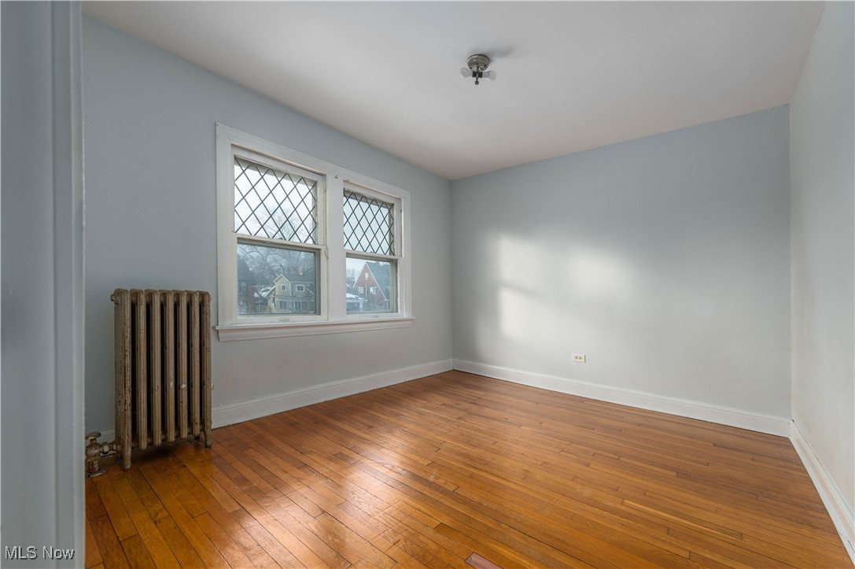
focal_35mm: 14
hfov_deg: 104.3
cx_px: 428
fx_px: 332
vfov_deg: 81.1
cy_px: 284
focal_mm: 14
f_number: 8
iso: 320
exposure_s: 1/60
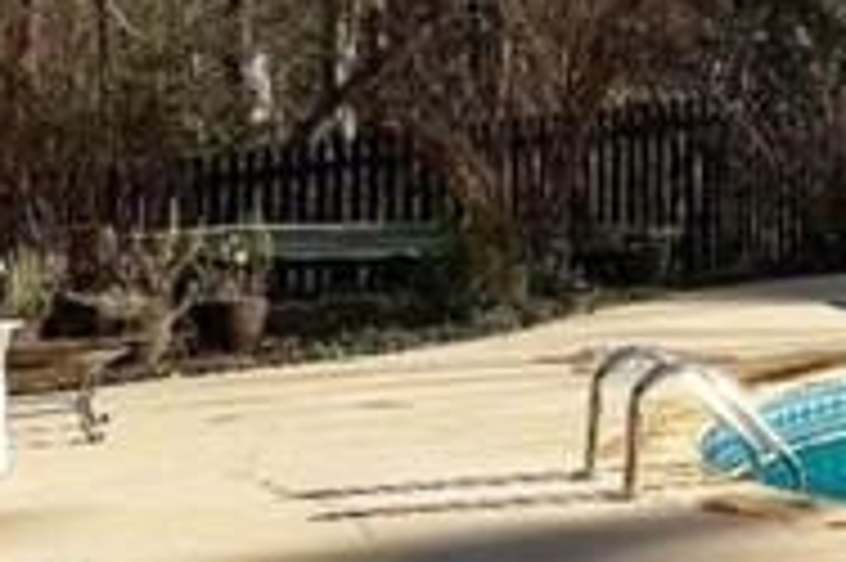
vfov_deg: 9.9
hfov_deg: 12.5
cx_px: 1890
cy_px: -90
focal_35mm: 136
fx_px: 3193
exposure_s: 1/10309
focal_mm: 6.76
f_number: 1.78
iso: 80
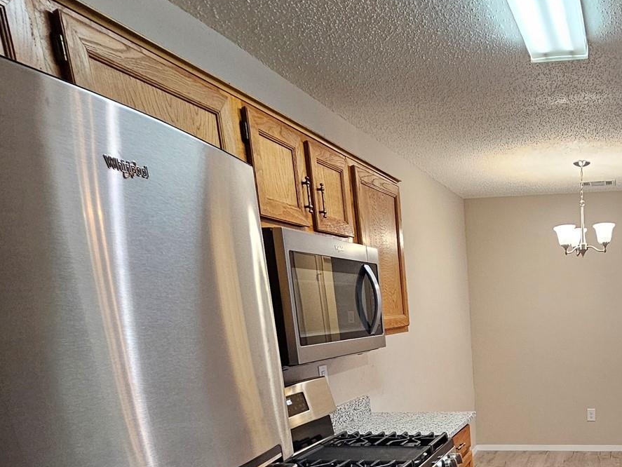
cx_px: 539
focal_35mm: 30
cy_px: 473
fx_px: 539
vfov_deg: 40.6
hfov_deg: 53.8
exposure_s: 1/60
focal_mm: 2.2
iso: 250
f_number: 2.2
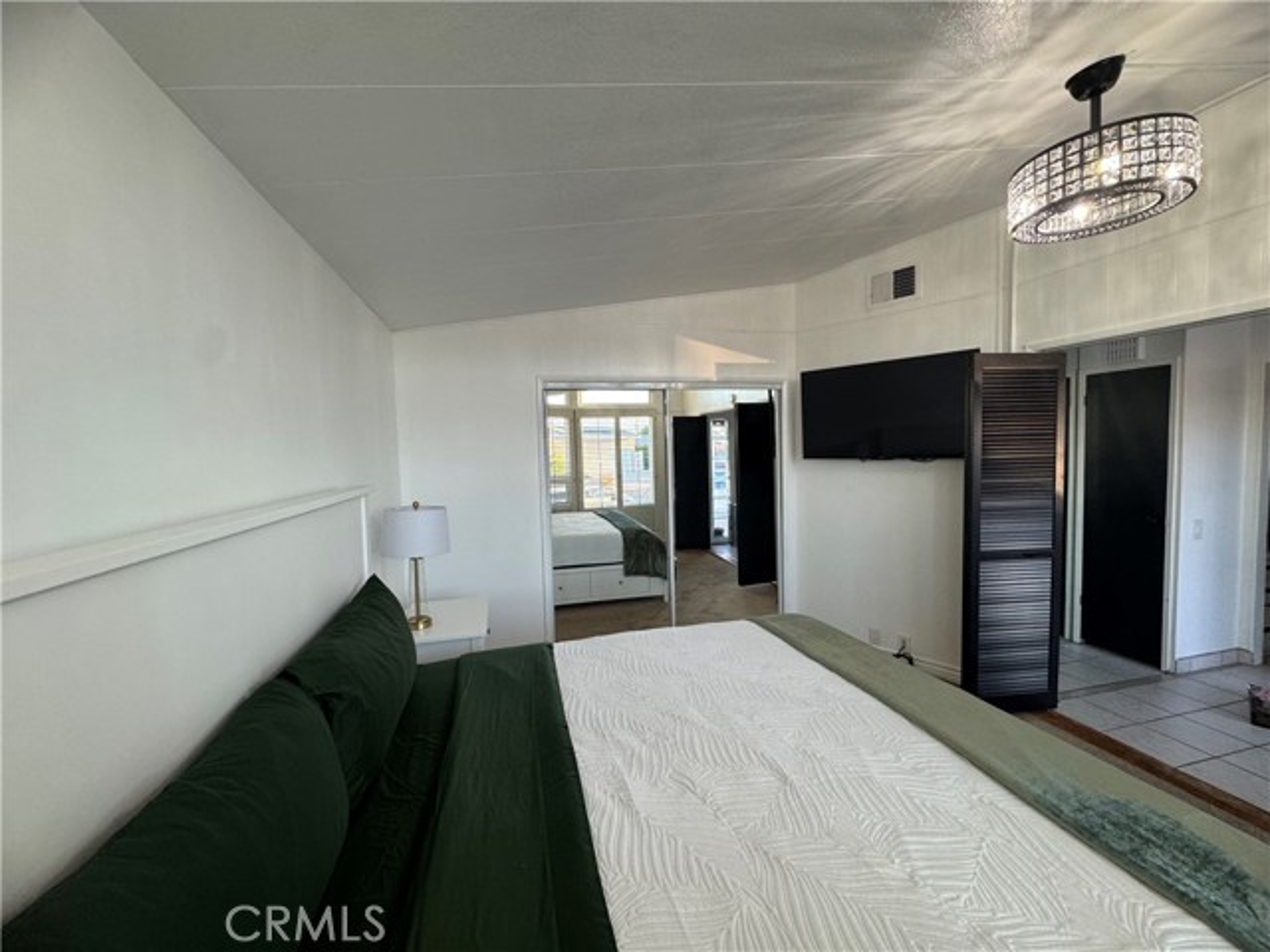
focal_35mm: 14
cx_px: 635
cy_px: 476
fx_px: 514
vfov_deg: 85.7
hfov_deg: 102.1
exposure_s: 1/120
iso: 200
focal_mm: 2.22
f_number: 2.2
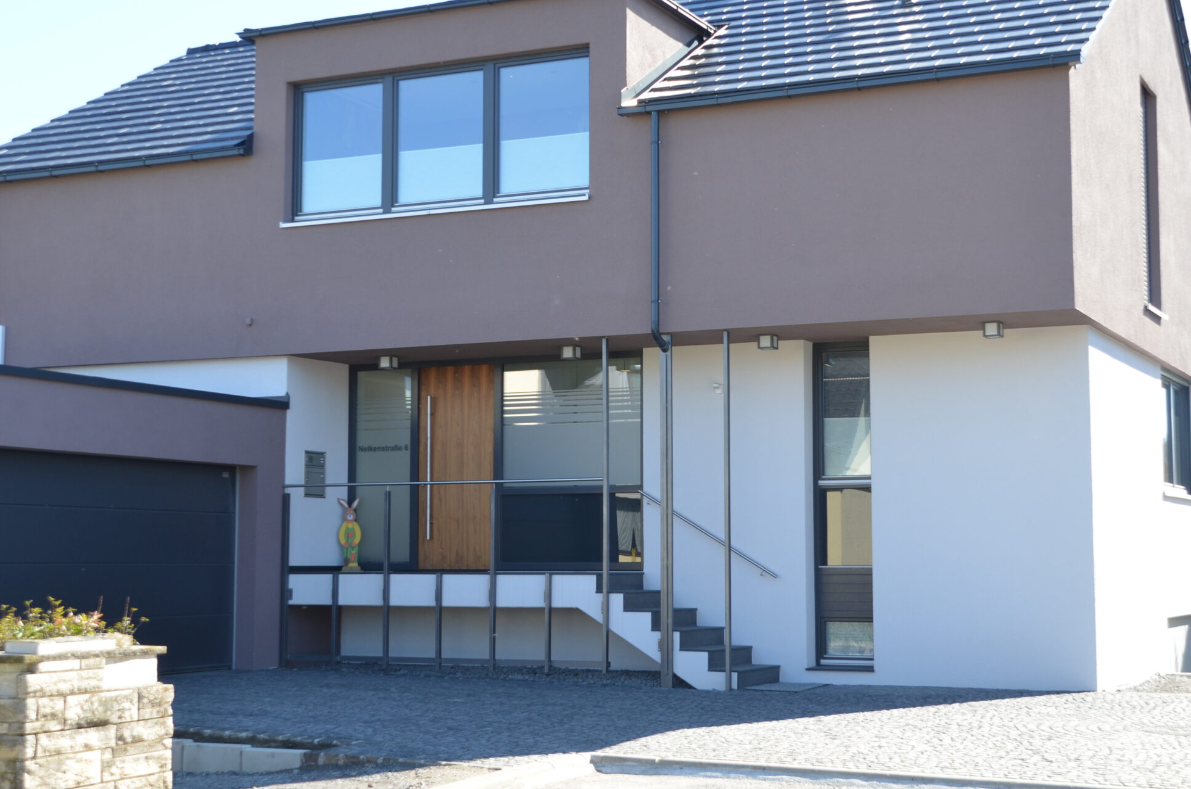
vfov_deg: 23.4
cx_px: 601
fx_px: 1904
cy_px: 353
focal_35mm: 58
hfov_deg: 34.7
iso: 200
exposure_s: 1/200
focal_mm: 29
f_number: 7.1
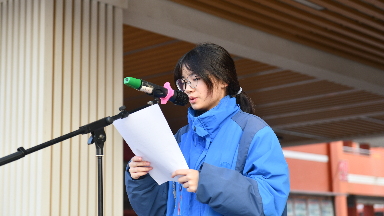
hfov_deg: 28.6
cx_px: 192
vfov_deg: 16.3
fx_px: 753
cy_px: 92
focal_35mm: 74
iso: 100
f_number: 4
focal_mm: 70
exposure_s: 1/80
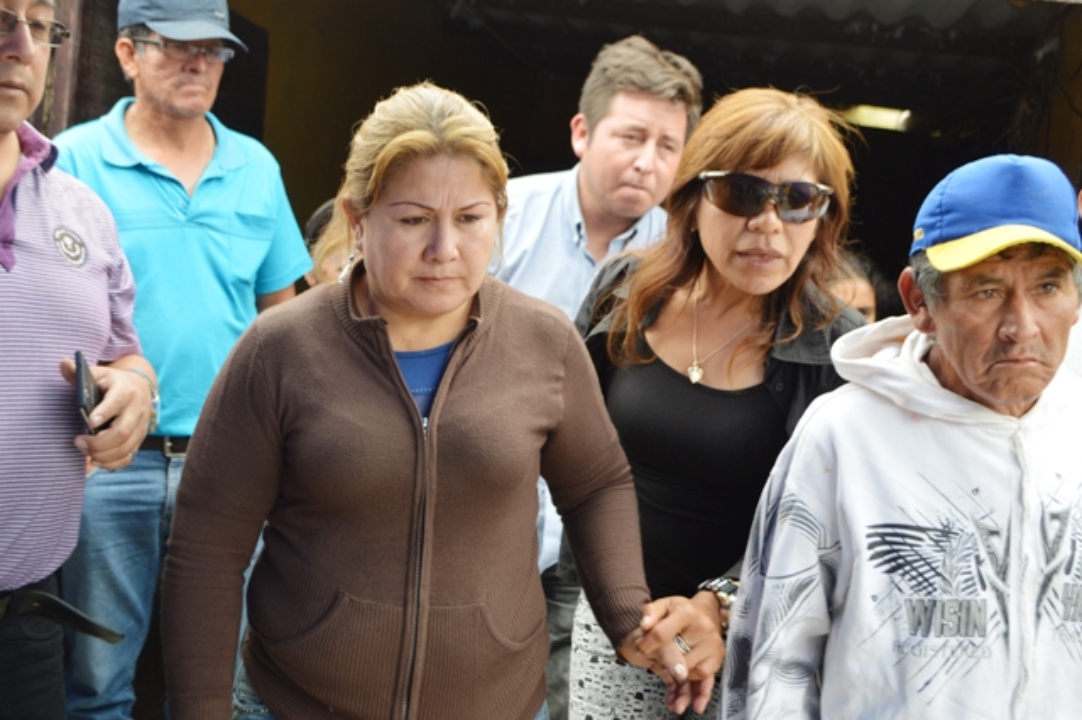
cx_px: 541
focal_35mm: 42
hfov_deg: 46.4
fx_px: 1262
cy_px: 360
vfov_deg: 31.9
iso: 220
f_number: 5.6
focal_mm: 28
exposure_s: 1/125
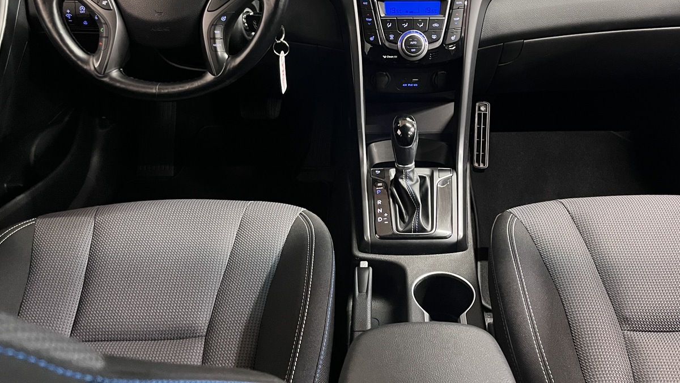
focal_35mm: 34
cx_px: 399
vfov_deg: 33.6
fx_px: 613
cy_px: 77
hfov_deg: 57.7
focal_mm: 5.1
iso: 640
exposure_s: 1/33
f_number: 1.6
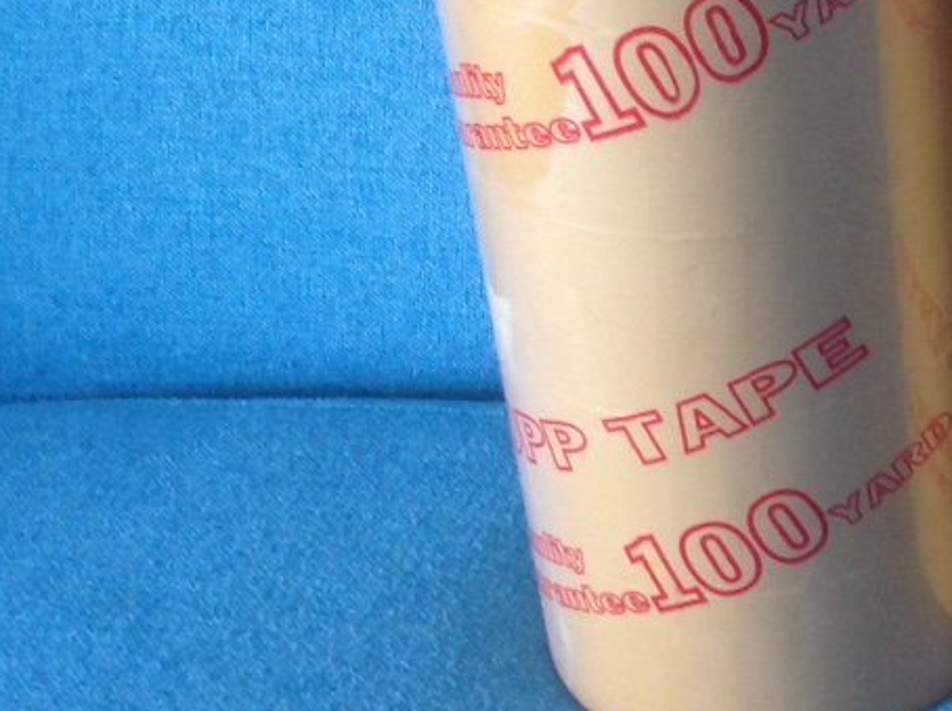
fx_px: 2746
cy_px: -21
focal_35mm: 100
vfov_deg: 14.5
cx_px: 1306
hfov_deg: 18.1
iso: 80
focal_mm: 4.28
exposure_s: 1/15
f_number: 2.4
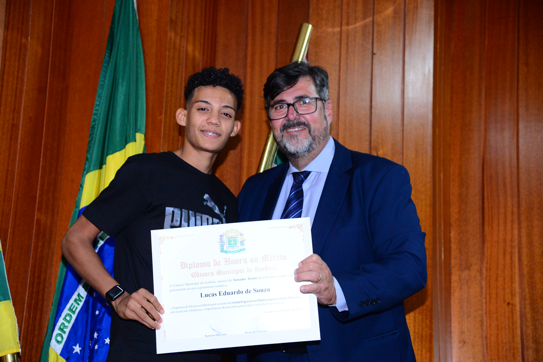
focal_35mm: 65
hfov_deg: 30.9
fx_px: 981
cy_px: 181
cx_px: 272
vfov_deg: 20.9
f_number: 4.5
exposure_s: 1/125
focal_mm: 65
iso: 2500
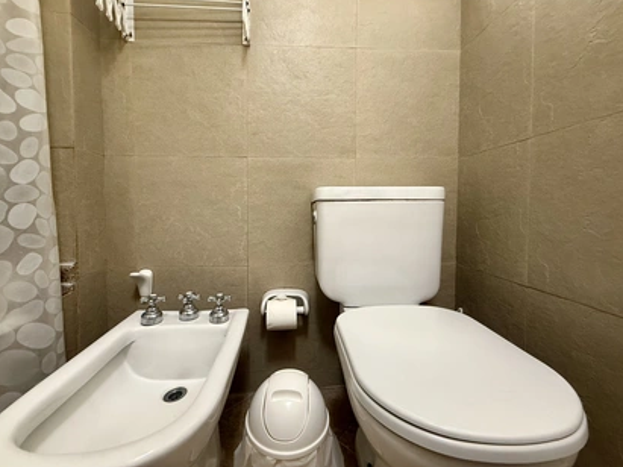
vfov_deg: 81.6
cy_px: 218
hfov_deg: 98.2
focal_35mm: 15
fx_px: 270
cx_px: 305
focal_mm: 2.22
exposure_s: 1/50
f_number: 2.2
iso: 500
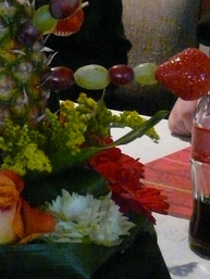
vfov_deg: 17.4
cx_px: -22
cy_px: 55
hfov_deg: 13.0
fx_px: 905
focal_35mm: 112
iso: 800
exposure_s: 1/20
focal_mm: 4.9
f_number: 2.8
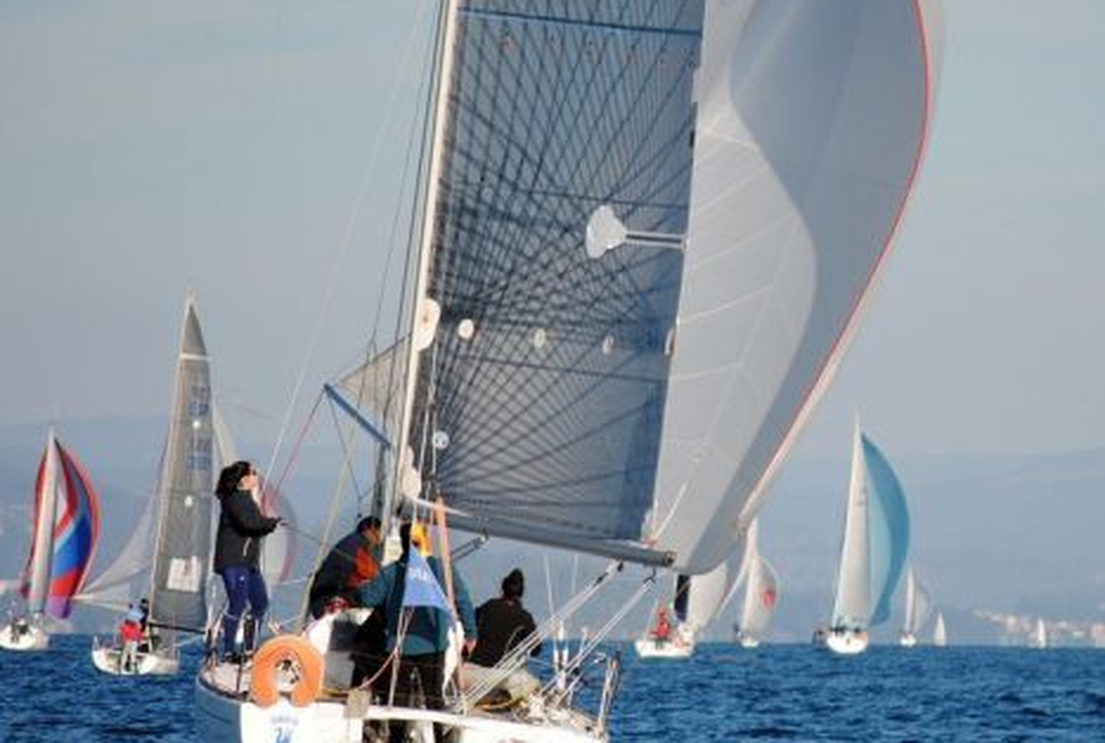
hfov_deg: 5.0
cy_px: 434
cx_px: 717
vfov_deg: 3.4
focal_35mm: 411
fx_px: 12648
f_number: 5.3
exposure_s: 1/1250
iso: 200
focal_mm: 160
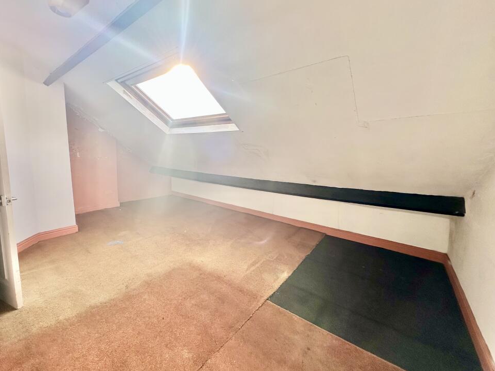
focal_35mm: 15
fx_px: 214
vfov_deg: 81.6
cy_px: 173
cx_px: 231
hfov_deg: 98.0
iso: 40
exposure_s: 1/203
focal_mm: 2.22
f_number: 2.2
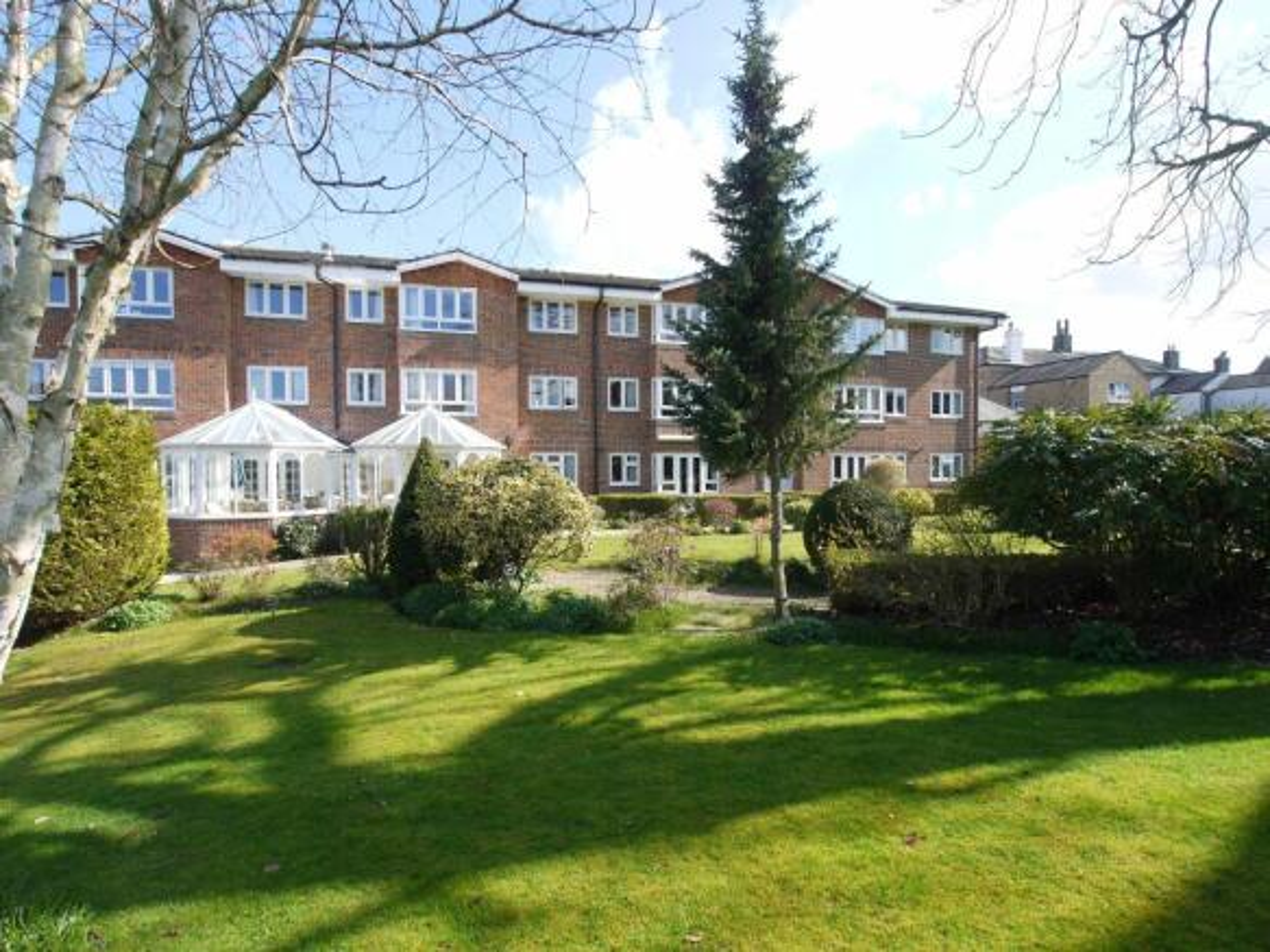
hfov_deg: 87.8
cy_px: 476
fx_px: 660
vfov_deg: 71.6
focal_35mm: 18
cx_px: 635
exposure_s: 1/250
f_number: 5.6
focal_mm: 9
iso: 100
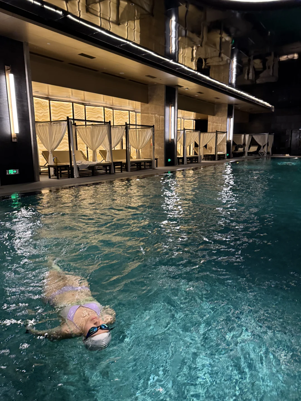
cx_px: 150
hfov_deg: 56.8
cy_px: 200
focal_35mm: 24
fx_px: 278
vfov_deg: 71.6
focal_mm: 6.76
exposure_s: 1/50
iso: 400
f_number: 1.78
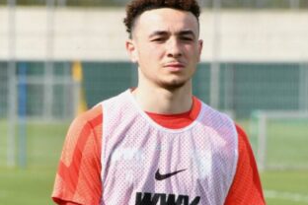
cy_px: 168
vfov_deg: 1.5
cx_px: 183
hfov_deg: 2.3
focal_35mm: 908
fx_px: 7768
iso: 500
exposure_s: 1/640
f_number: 13
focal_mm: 300
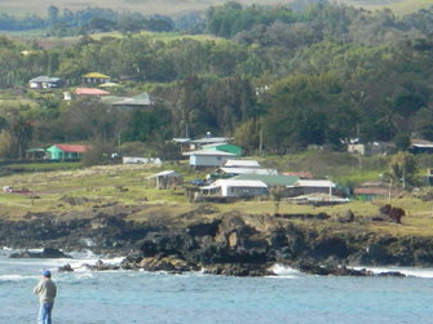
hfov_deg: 3.7
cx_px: 30
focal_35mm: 541
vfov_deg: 2.7
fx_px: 6765
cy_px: 268
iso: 100
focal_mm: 31.8
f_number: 5.1
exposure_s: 1/500
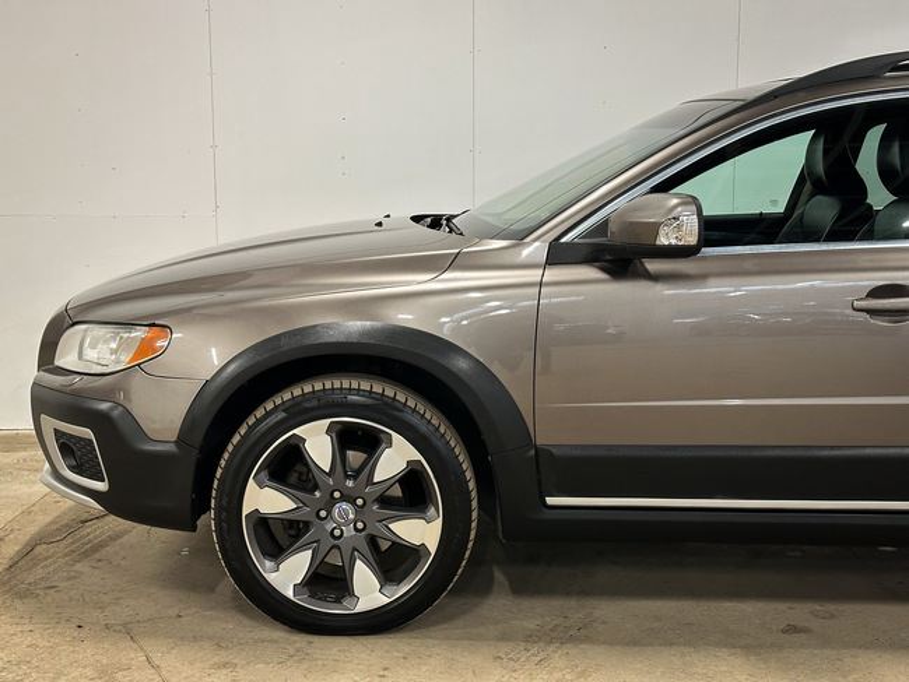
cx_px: 454
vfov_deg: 30.3
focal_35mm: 48
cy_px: 341
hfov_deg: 39.6
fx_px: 1261
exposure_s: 1/50
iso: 160
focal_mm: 6.86
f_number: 1.8
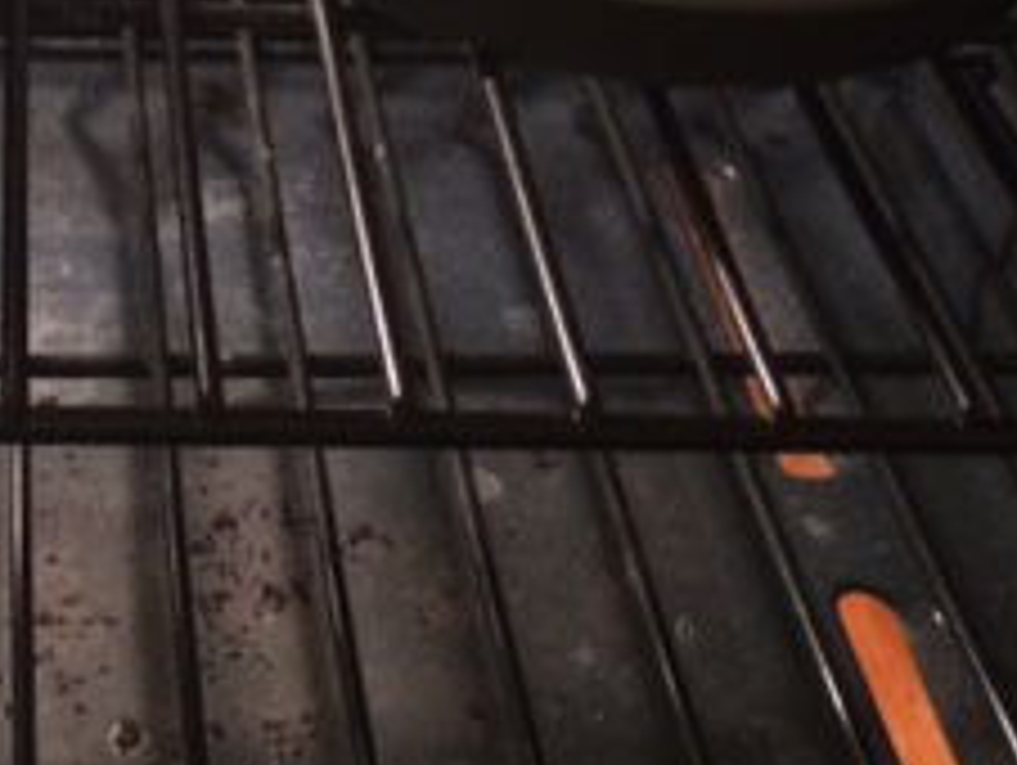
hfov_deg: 23.5
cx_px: 207
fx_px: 2412
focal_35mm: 82
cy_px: -216
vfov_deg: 17.0
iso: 320
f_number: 2.2
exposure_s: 1/24
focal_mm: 4.15
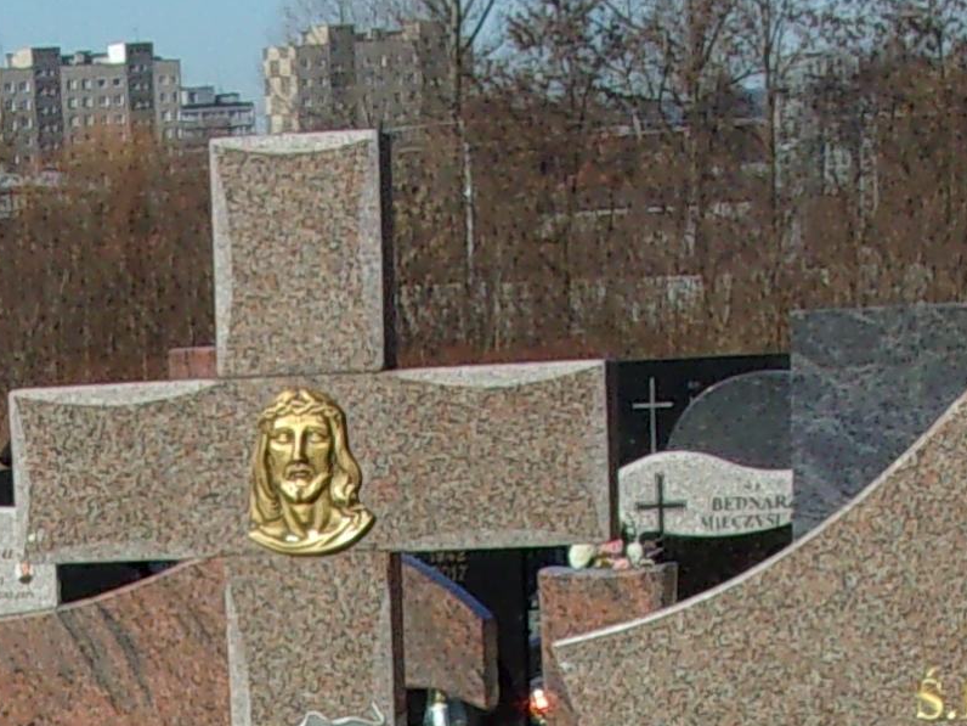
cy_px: 1728
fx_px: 4525
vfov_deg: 8.4
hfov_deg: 12.1
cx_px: 62
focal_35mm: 162
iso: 80
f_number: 10.8
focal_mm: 5.1
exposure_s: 1/140
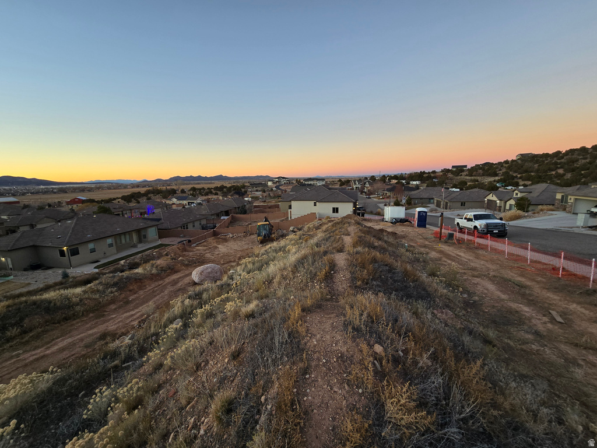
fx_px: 224
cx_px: 298
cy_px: 224
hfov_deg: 106.2
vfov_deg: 89.9
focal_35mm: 13
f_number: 2.2
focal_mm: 2.2
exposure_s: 1/120
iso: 80
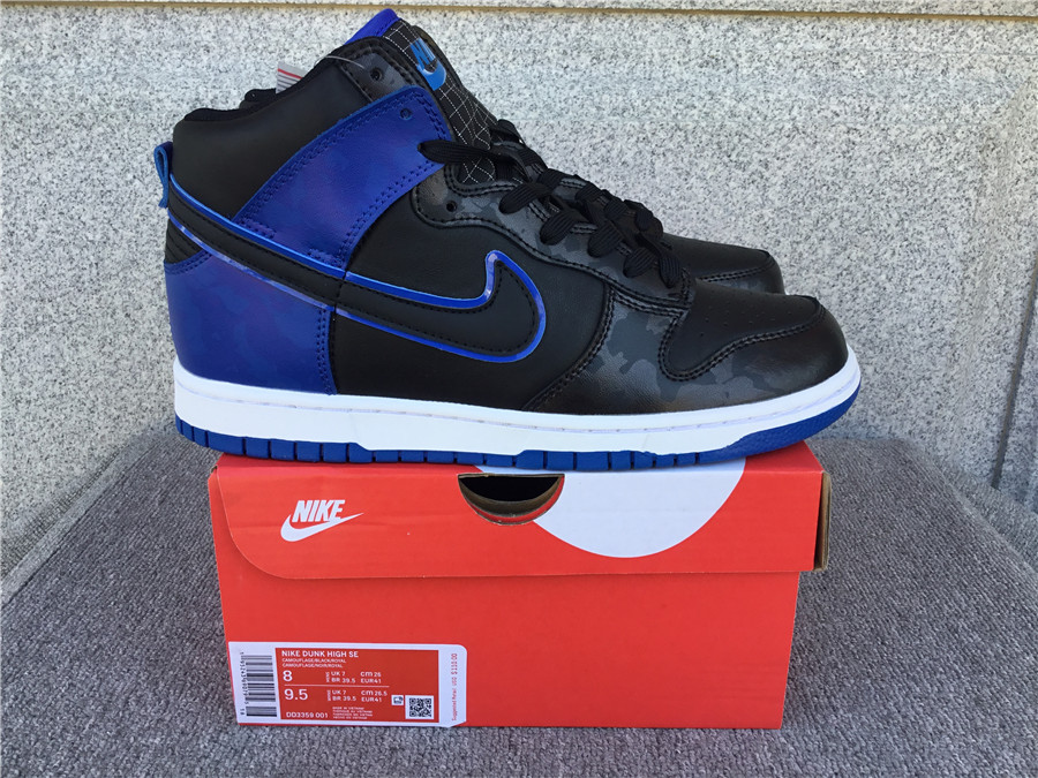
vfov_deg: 45.4
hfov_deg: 58.4
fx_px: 930
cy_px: 389
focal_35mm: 31
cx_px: 519
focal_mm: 3.3
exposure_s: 1/102
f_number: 2.4
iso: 25
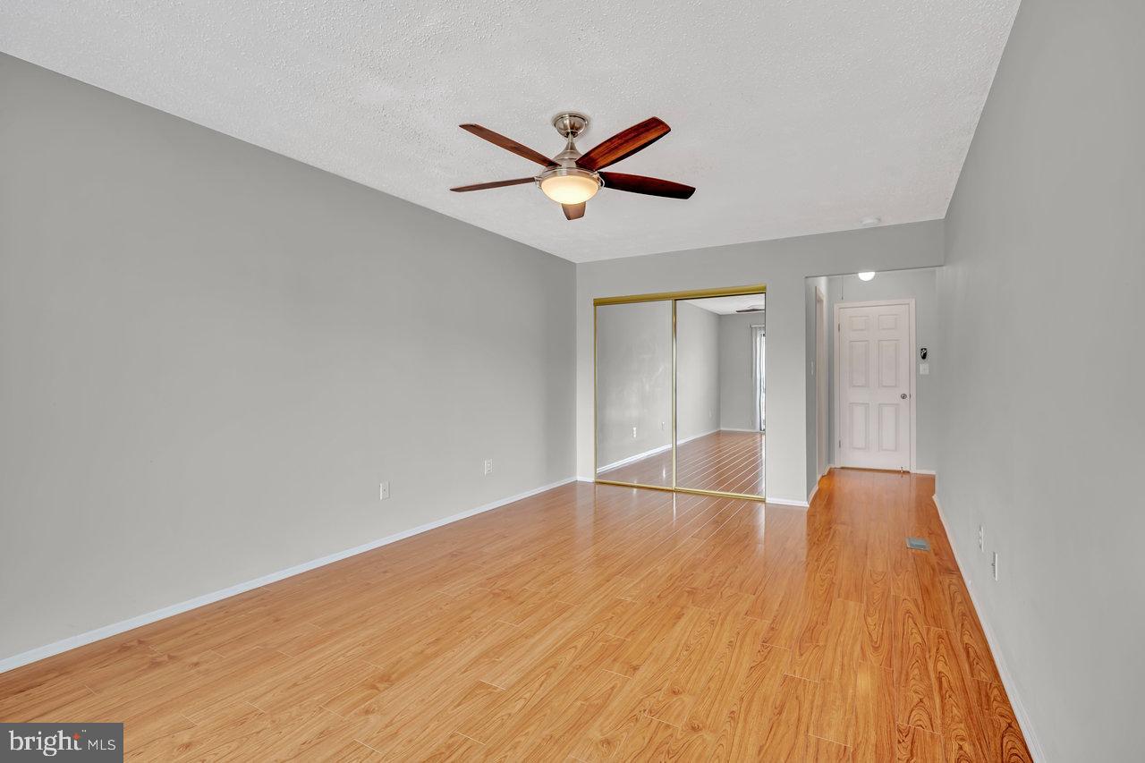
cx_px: 572
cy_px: 382
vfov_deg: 73.7
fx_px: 509
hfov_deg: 96.7
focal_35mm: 16
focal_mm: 16
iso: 320
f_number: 5.6
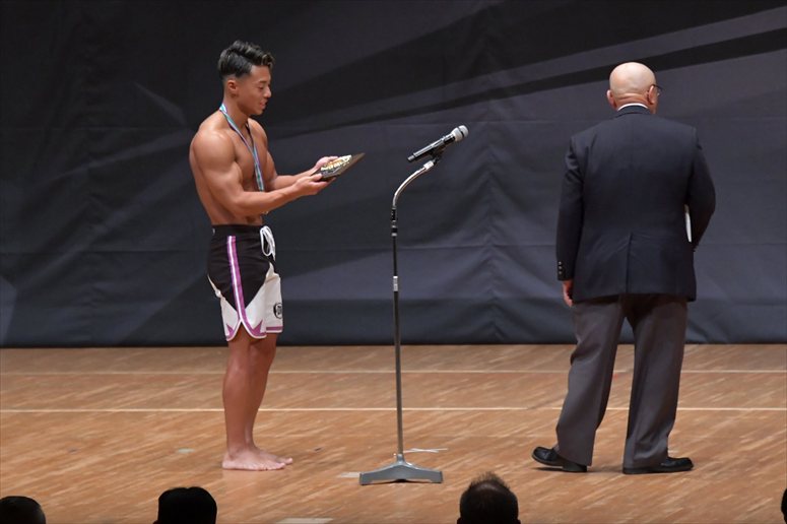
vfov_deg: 4.8
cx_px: 394
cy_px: 262
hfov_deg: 7.2
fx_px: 6227
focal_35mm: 285
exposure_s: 1/400
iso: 6400
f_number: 5.6
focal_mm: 190
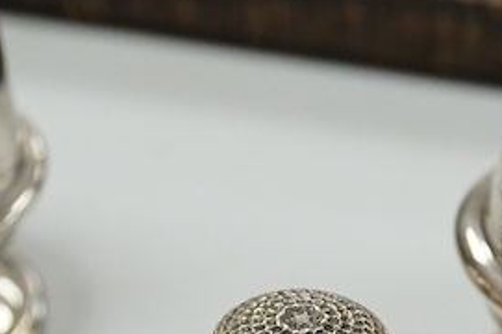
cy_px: 282
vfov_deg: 7.3
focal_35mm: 187
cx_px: 253
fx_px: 2604
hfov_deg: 11.0
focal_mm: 30
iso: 2500
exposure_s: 1/400
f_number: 8
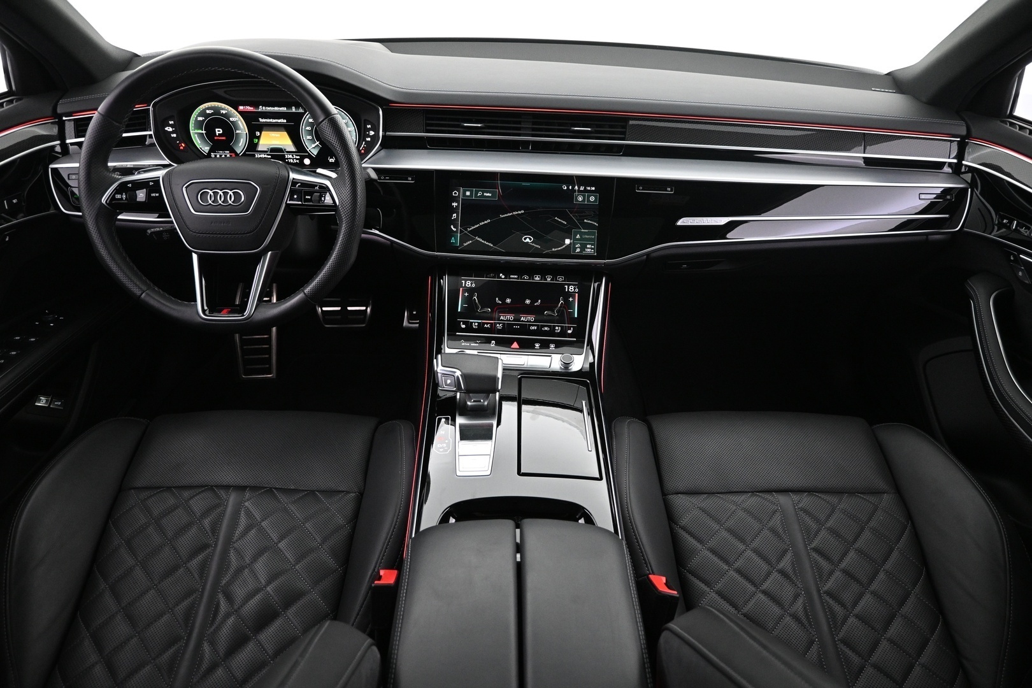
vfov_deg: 53.1
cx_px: 516
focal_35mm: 24
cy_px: 344
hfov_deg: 73.7
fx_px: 688
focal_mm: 16
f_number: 3.5
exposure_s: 1/25
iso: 1600
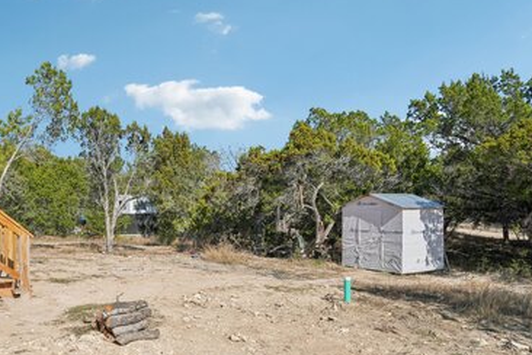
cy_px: 220
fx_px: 414
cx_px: 150
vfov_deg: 46.0
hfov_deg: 62.6
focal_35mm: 28
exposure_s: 1/1000
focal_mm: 16
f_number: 8
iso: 200
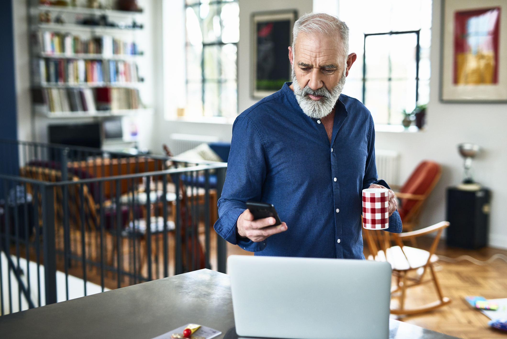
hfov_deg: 39.6
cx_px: 254
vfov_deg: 27.0
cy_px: 170
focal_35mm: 50
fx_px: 704
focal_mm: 50
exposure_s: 1/200
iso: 1250
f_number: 2.2
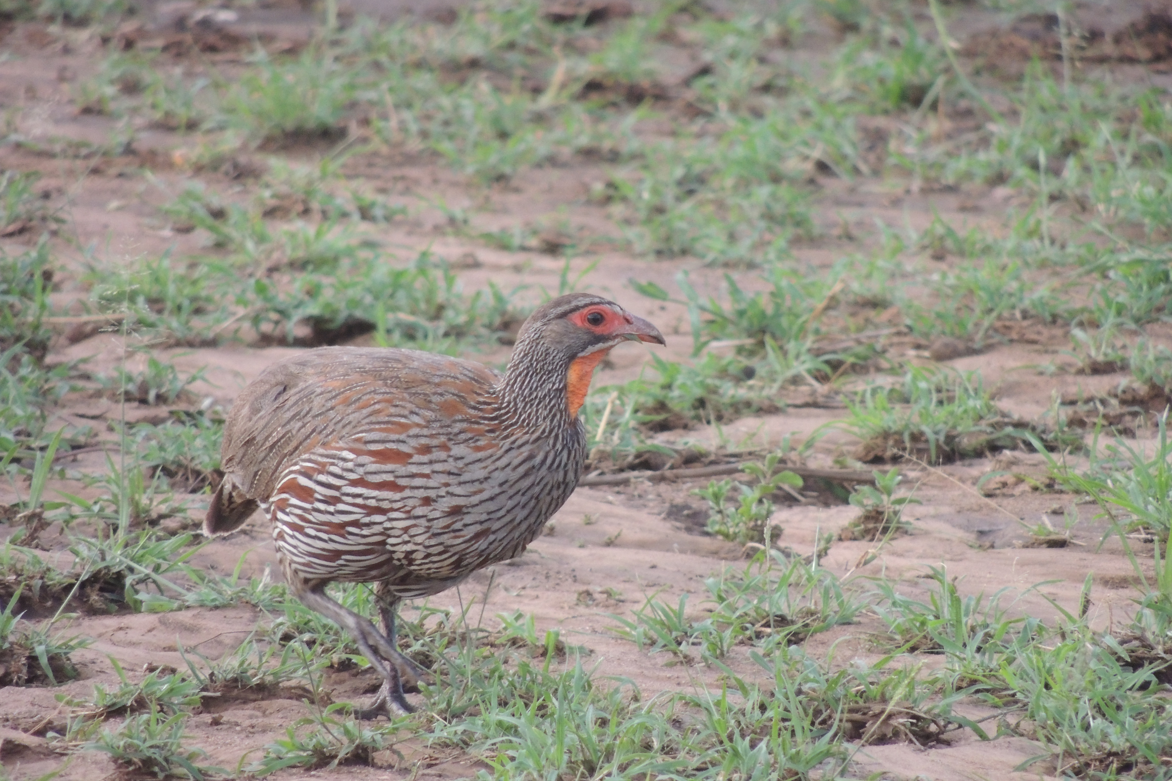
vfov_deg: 1.3
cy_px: 434
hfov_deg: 2.0
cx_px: 586
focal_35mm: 1041
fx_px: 33887
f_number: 5.9
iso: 800
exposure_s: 1/250
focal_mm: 180
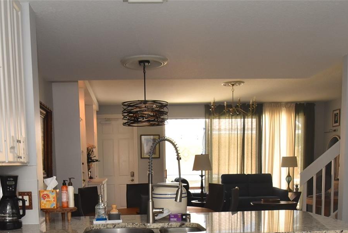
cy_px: 208
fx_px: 416
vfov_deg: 30.0
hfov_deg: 45.3
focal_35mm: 43
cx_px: 148
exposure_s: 1/100
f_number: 5
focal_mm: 16
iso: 800
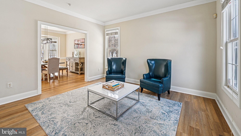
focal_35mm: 15
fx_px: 96
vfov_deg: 69.8
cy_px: 54
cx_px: 123
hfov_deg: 103.0
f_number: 8
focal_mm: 14
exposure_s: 1/15
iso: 100
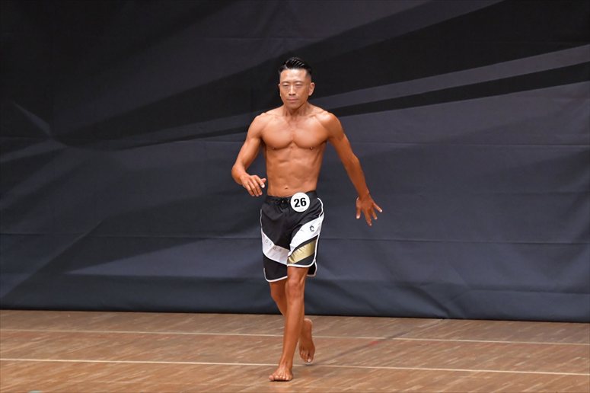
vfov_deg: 4.8
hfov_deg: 7.2
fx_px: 4669
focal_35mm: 285
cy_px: 196
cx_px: 295
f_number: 5.6
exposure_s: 1/400
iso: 6400
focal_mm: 190
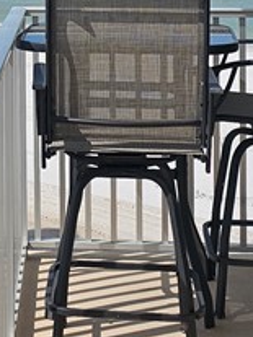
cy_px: -52
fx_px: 1112
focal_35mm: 114
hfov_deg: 12.7
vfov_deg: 16.6
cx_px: -51
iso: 10
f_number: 1.7
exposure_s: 1/1332
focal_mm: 6.3
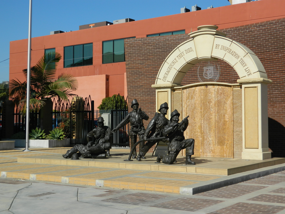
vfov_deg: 25.7
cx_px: 142
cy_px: 107
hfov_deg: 33.8
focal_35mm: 57
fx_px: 469
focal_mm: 10.2
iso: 80
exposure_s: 1/125
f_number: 10.7
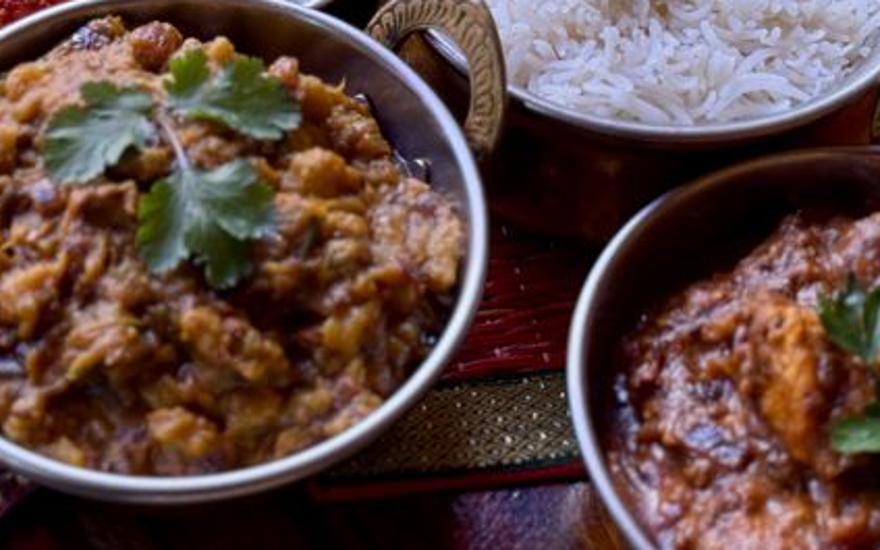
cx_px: 315
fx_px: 2158
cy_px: 112
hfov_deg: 23.0
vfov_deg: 14.4
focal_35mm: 90
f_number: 1.78
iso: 125
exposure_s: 1/60
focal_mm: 6.76
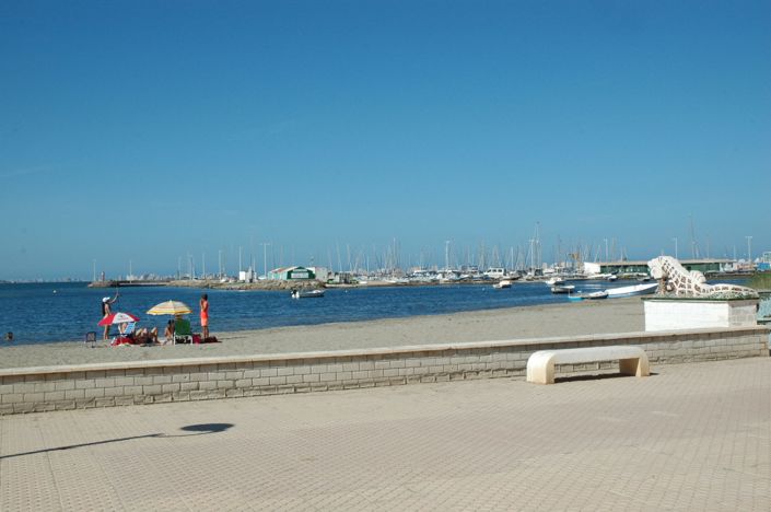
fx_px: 930
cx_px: 386
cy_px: 256
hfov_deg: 45.0
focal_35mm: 44
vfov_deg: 30.8
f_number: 13
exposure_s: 1/640
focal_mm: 29
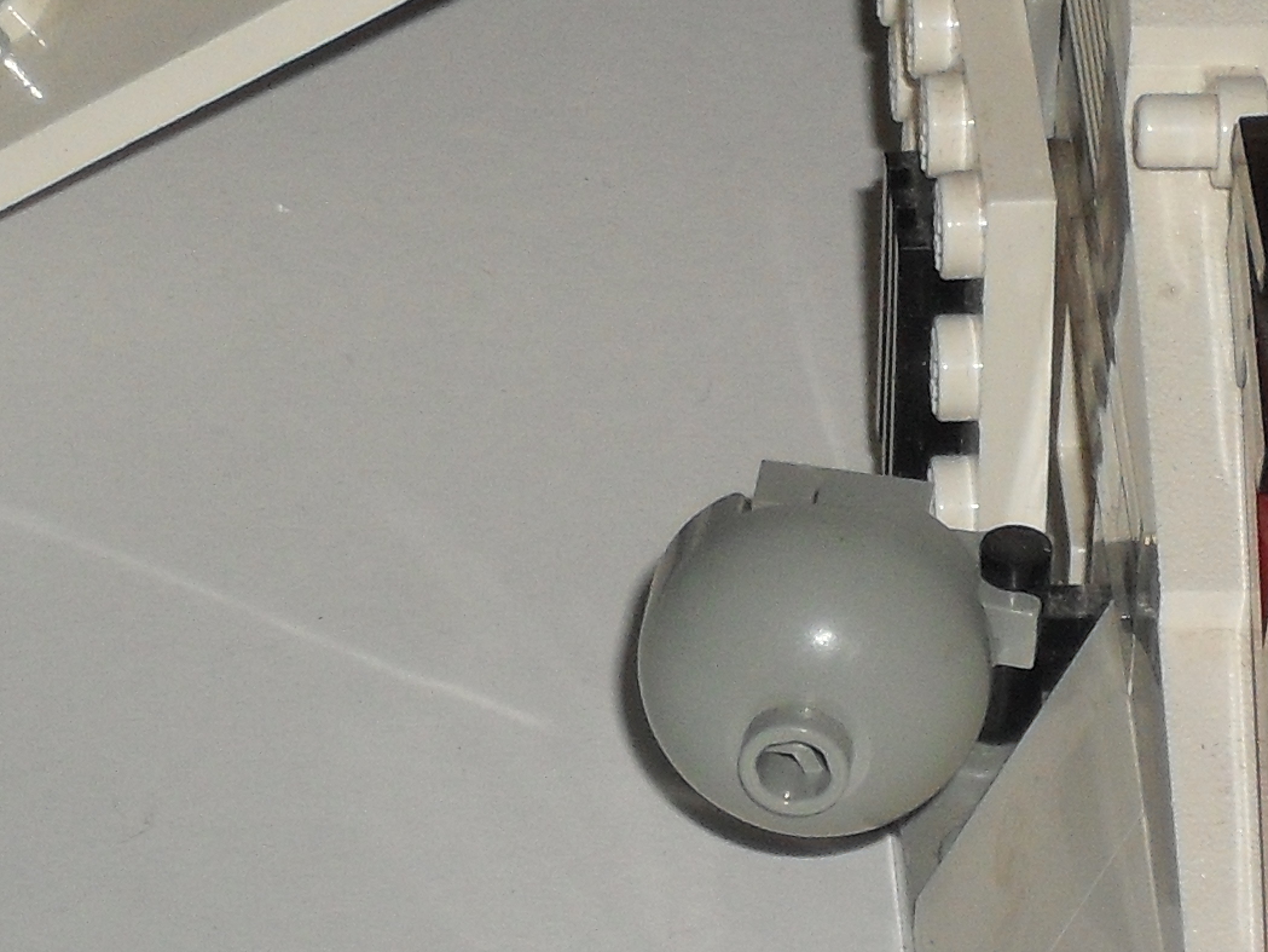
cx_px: 1122
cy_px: 578
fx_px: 13372
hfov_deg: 5.4
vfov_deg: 4.1
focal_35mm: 365
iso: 100
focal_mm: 18.9
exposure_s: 1/60
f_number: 5.8
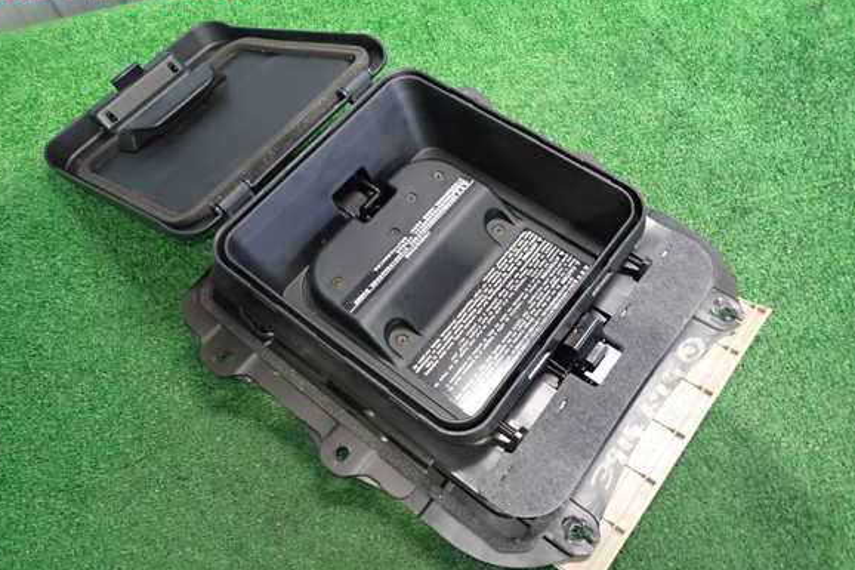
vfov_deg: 47.9
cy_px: 302
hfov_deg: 67.4
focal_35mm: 27
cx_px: 422
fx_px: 641
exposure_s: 1/30
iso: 500
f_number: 2
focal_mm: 4.5
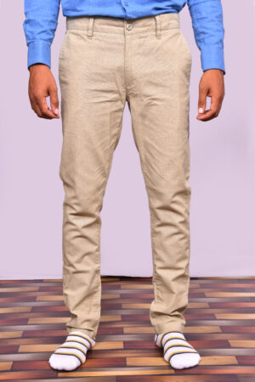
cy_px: 191
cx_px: 128
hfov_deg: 21.6
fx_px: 669
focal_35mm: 63
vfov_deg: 31.9
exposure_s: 1/125
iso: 250
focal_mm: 42
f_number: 8
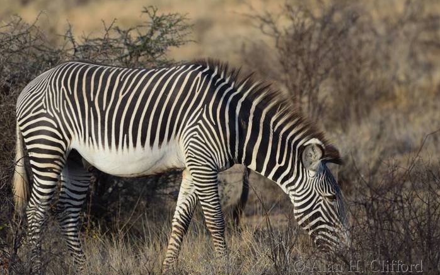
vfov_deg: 2.1
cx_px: 220
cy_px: 135
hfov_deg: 3.4
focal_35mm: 612
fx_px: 7338
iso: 200
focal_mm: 400
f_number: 5.6
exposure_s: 1/400
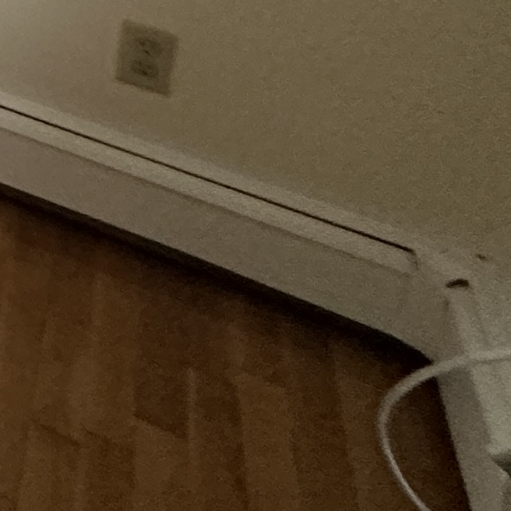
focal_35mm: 76
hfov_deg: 11.4
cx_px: -1032
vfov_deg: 16.7
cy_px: -528
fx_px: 1269
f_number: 2.2
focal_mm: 2.22
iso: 320
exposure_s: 1/60
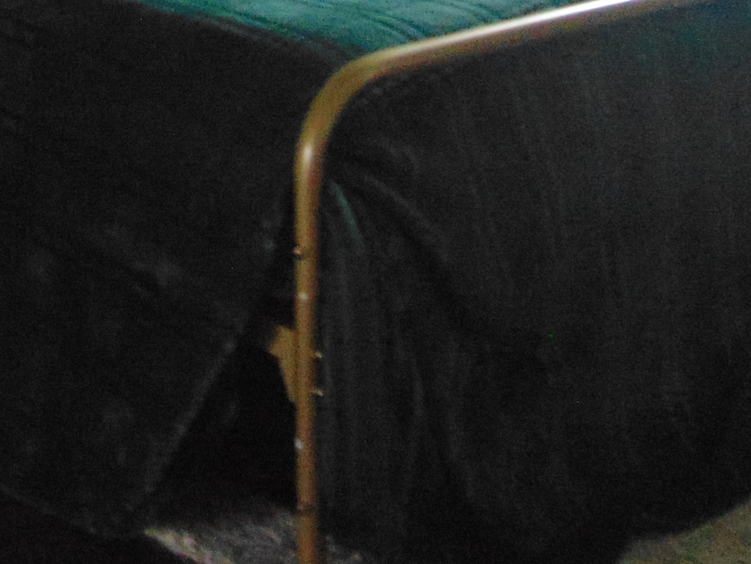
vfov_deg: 15.4
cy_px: -293
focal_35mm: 88
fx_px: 1909
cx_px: -78
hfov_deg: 21.1
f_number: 3
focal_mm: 4.5
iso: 400
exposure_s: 1/13
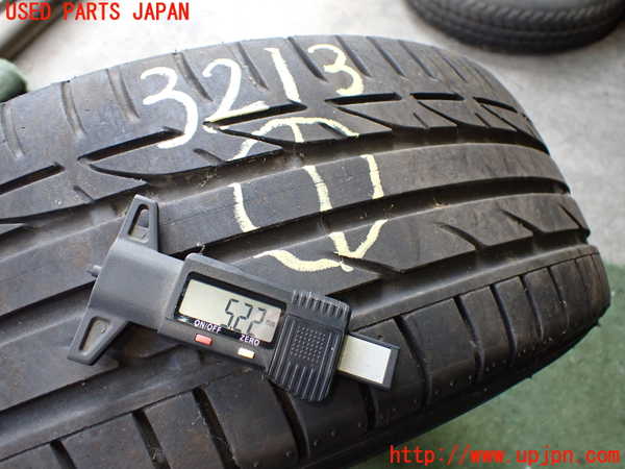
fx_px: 542
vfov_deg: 46.8
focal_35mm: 30
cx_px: 312
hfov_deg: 60.0
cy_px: 234
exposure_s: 1/125
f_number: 2.3
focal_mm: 5.4
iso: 320
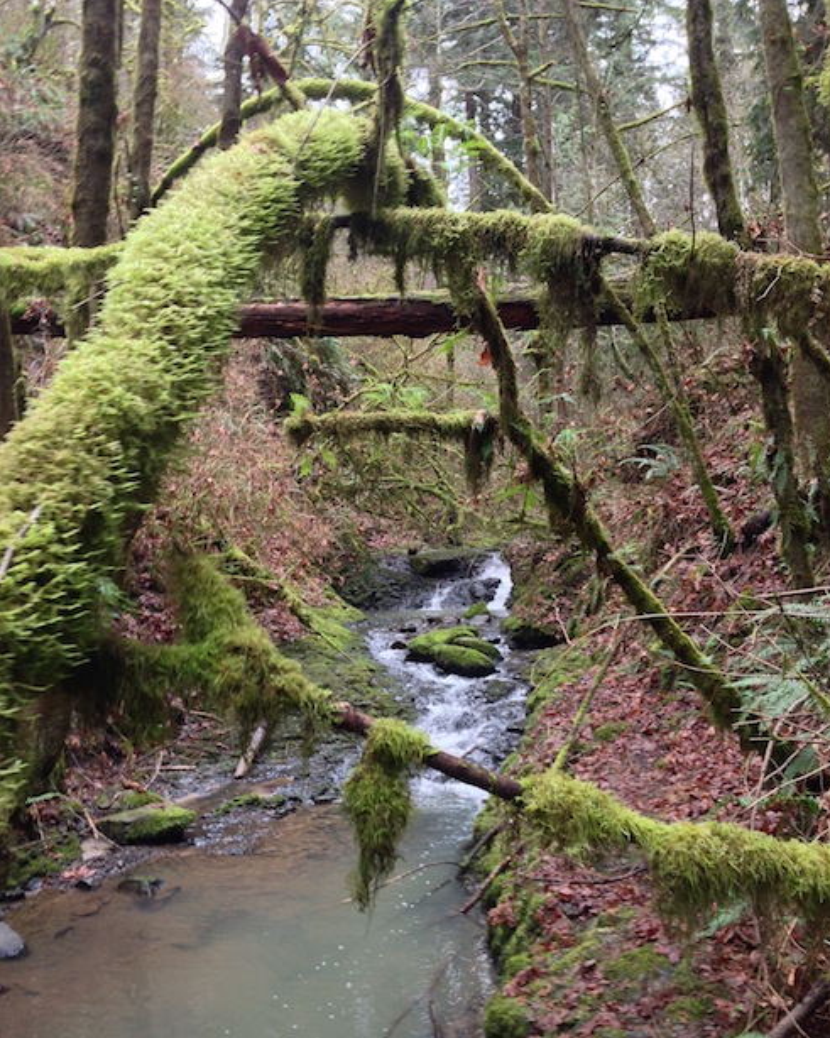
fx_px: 1075
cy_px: 533
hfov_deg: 42.2
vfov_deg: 51.5
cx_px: 421
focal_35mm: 35
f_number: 2.4
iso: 50
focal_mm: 4.13
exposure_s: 1/24
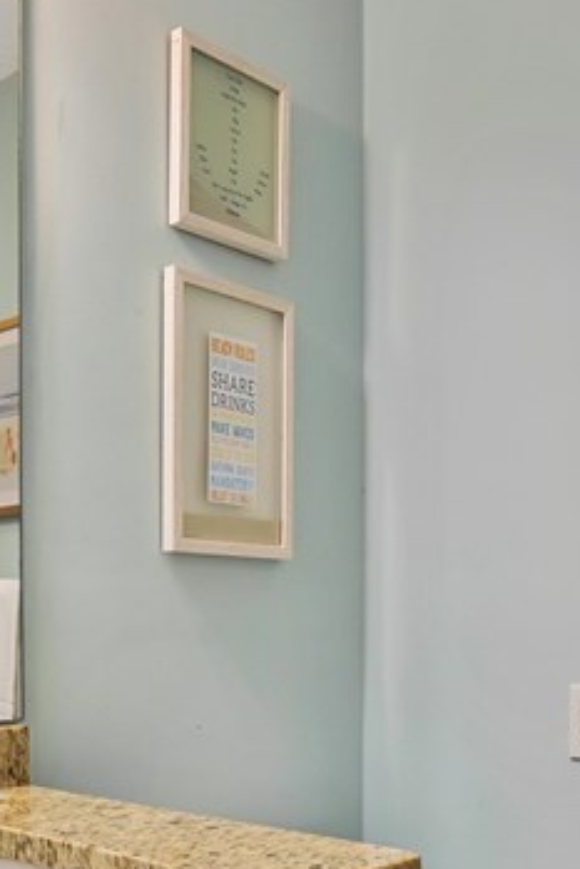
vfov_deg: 42.7
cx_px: 309
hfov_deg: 30.5
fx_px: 1062
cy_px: 680
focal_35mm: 44
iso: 1000
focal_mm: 16
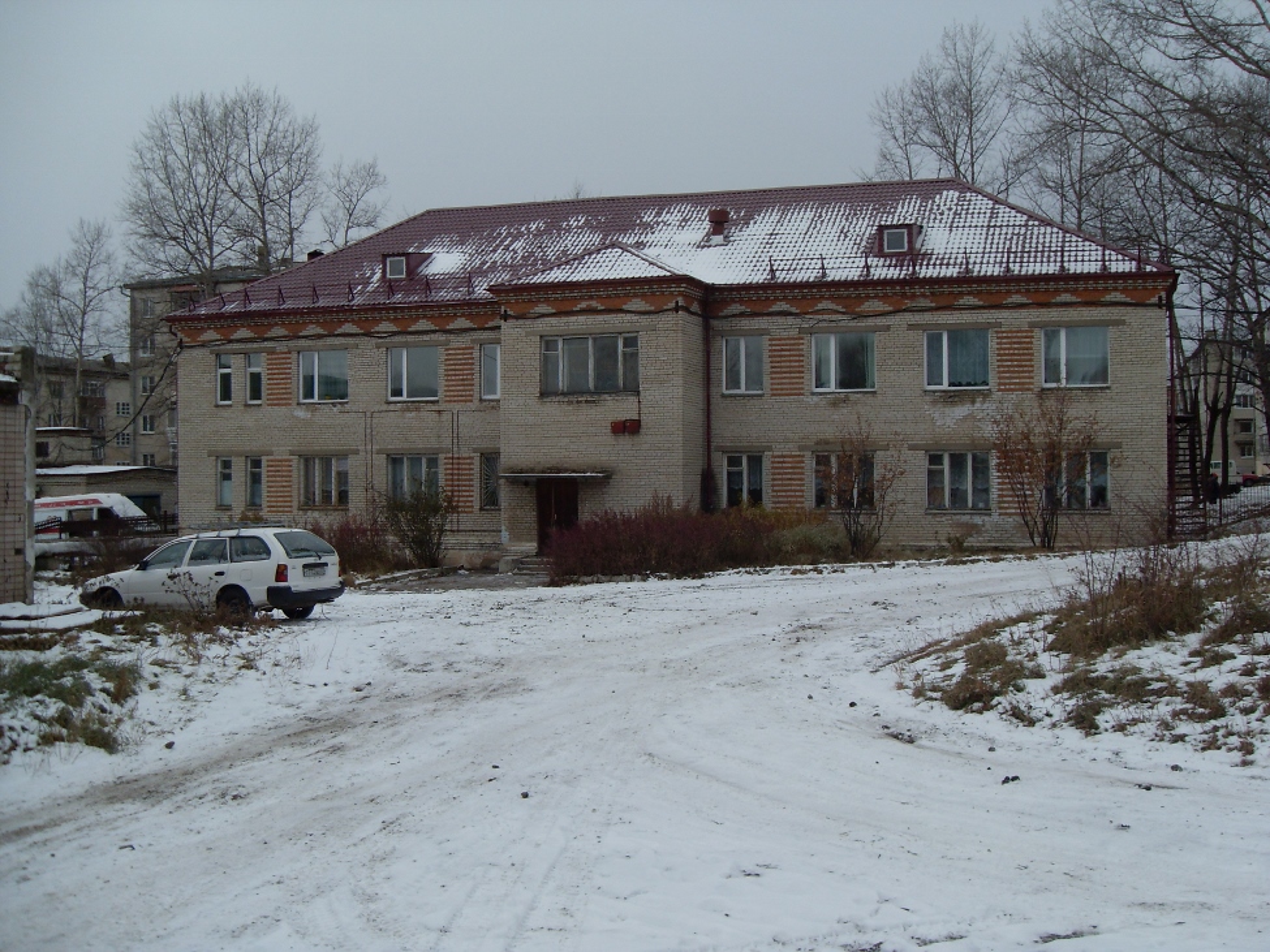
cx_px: 635
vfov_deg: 38.7
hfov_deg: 50.1
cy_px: 476
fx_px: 1357
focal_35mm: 37
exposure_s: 1/180
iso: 80
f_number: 7
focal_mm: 6.3
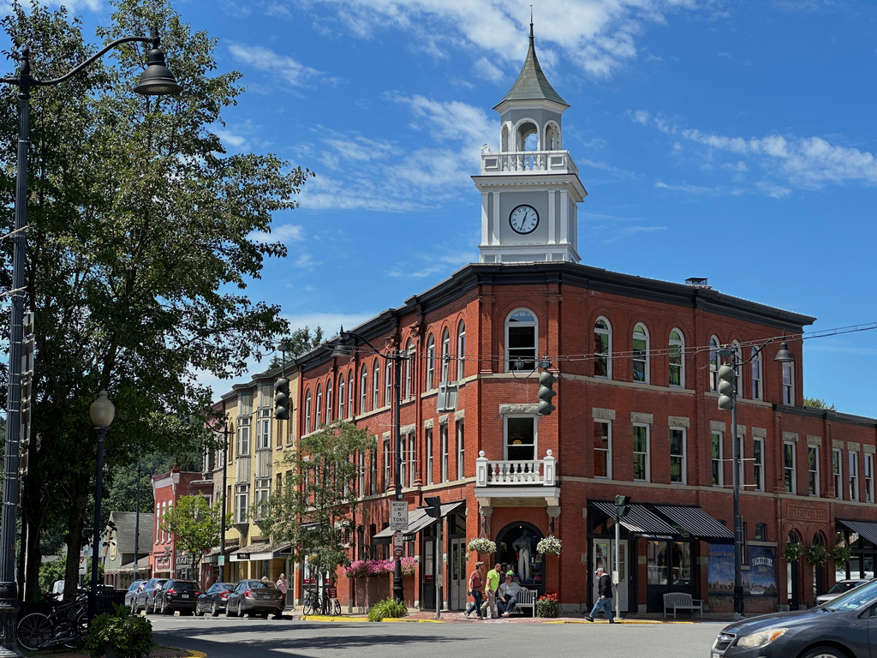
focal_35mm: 77
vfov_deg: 19.1
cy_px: 329
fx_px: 1951
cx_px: 438
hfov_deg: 25.3
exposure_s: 1/664
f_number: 2.8
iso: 32
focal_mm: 9
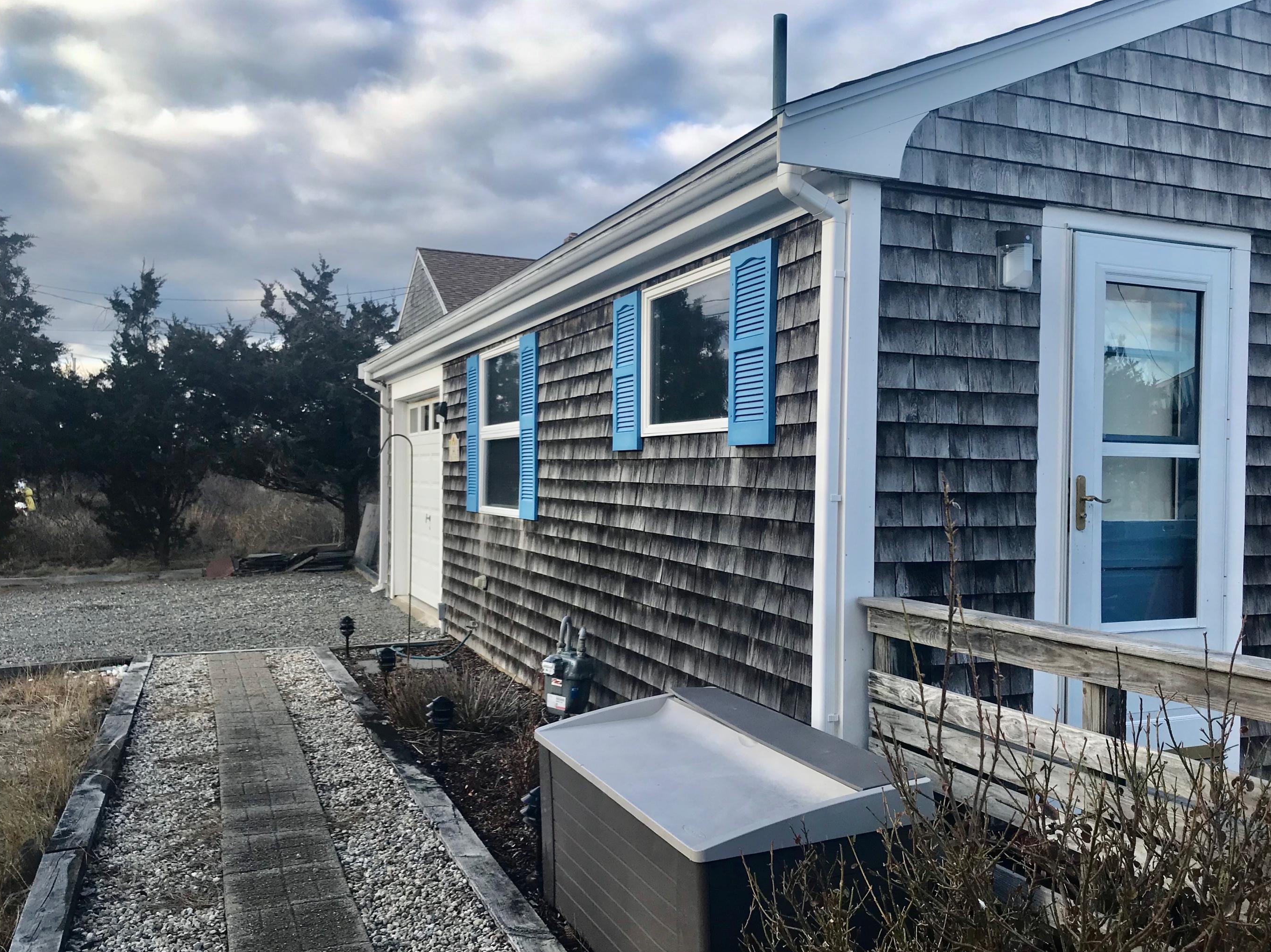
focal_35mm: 31
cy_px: 519
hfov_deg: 58.3
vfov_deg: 45.4
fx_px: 1138
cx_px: 683
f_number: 1.8
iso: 20
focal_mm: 3.99
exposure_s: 1/626
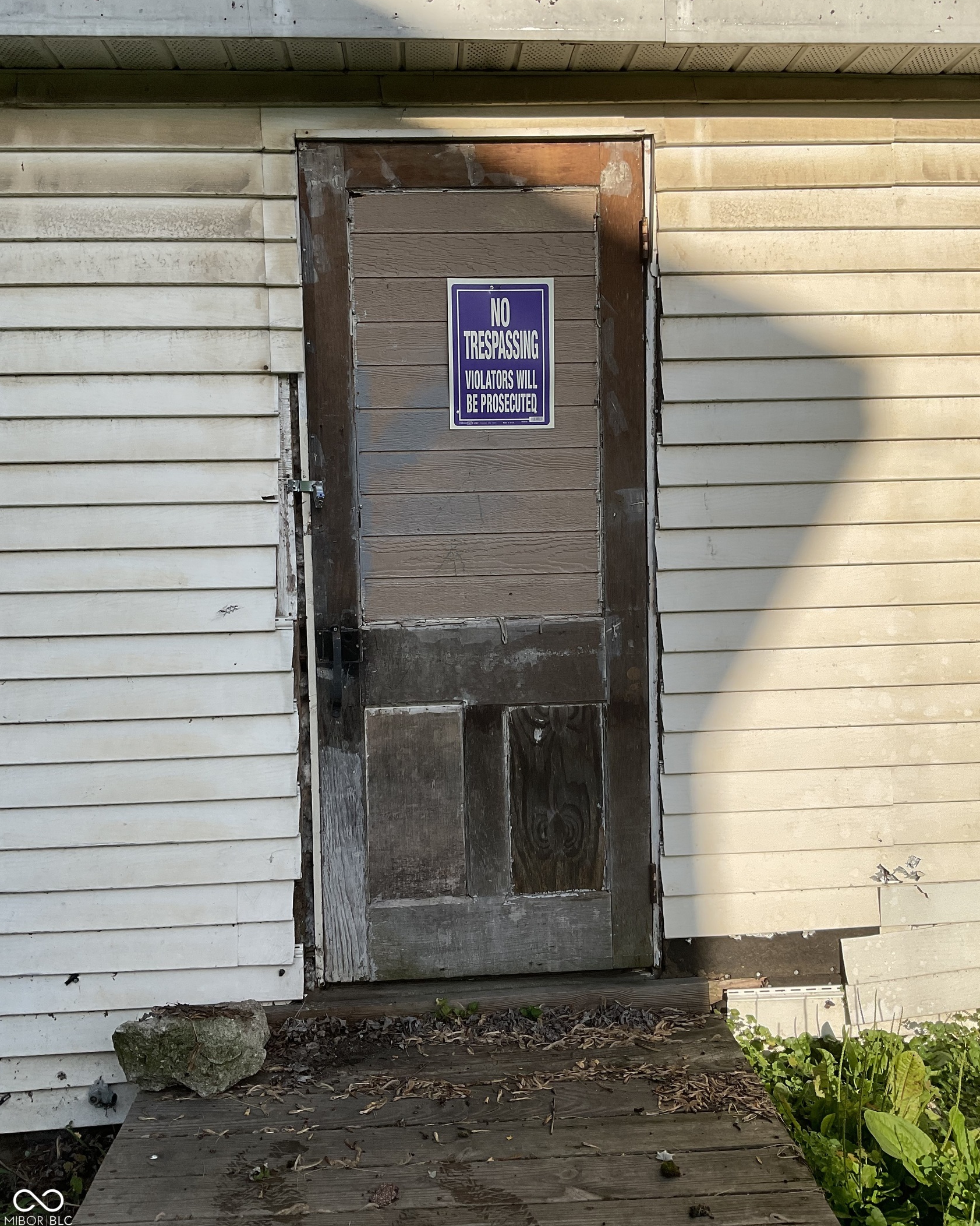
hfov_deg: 47.1
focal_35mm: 31
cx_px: 490
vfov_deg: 57.1
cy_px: 570
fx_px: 1124
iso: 16
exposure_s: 1/1577
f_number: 1.8
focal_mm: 3
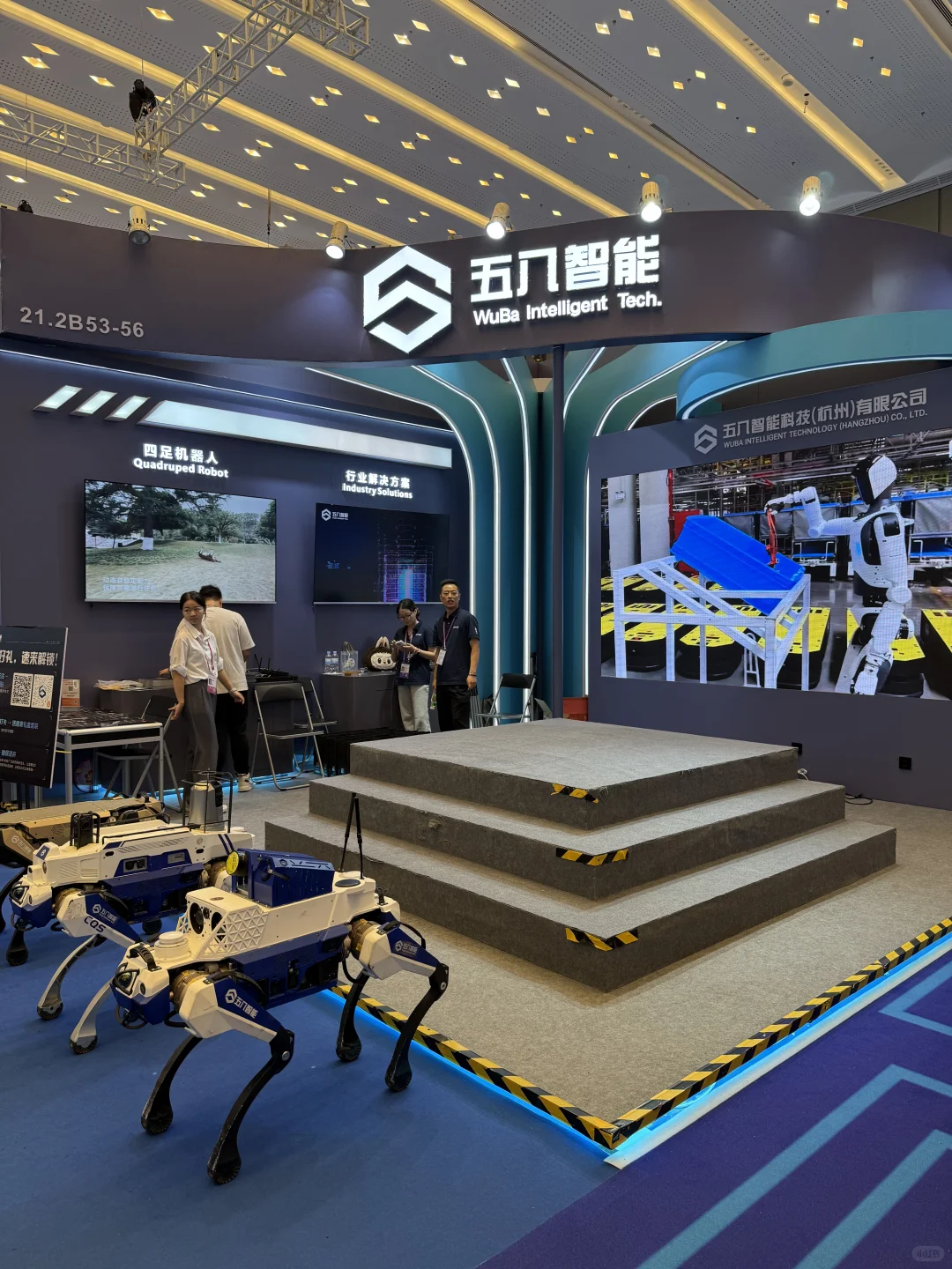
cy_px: 634
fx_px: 880
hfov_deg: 56.8
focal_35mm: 24
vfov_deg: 71.6
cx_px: 476
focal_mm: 6.76
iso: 64
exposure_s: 1/100
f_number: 1.78
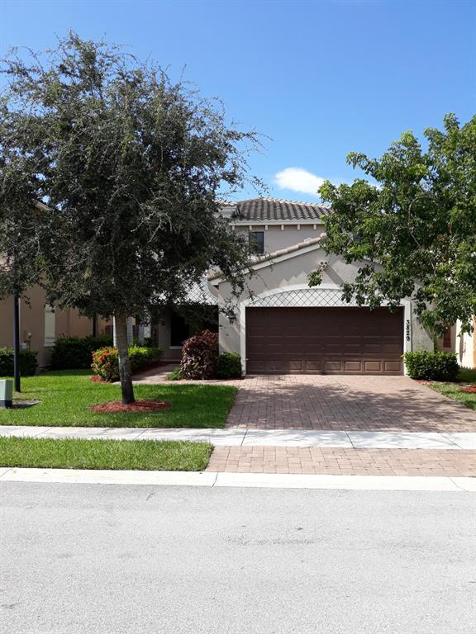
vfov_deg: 63.4
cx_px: 238
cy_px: 317
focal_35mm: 28
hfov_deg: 49.7
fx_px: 513
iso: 40
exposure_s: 1/1105
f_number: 1.7
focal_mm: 3.7
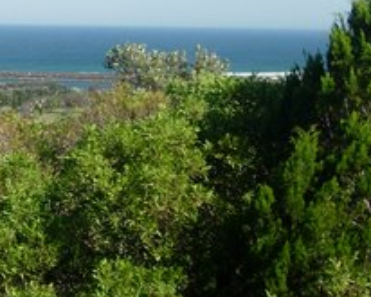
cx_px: -133
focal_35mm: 145
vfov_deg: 10.6
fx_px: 1593
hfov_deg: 12.8
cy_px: 74
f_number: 5.4
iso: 79
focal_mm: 10.6
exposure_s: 1/470
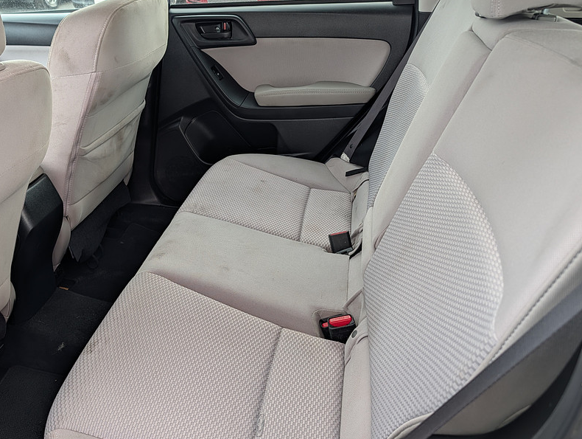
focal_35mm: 31
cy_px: 207
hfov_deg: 57.4
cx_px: 208
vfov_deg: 45.5
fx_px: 522
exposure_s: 1/56.3
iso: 20
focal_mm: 6.9
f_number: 1.68
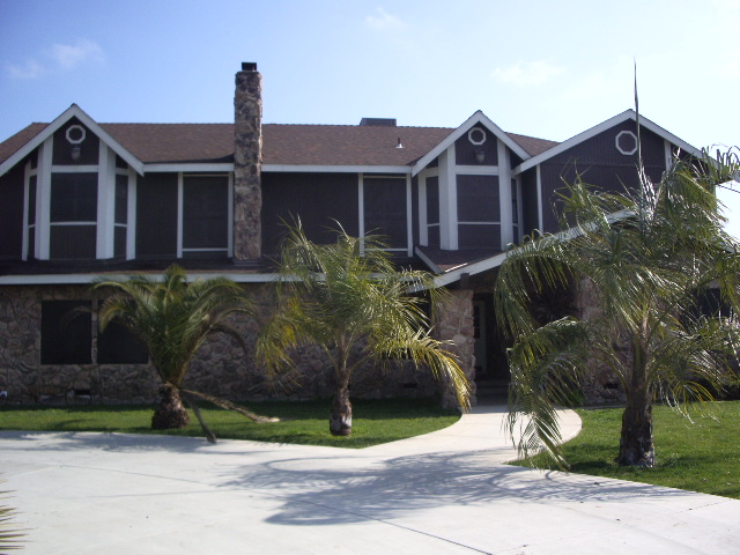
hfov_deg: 52.6
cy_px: 278
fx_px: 748
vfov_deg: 40.7
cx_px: 370
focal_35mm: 35
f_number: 4.3
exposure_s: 1/640
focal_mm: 5.8
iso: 80
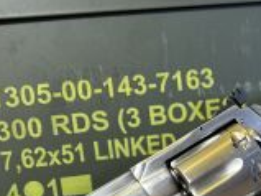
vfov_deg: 20.9
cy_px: 210
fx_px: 505
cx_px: 188
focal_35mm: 67
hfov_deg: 28.7
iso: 100
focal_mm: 5.7
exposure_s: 1/50
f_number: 1.5
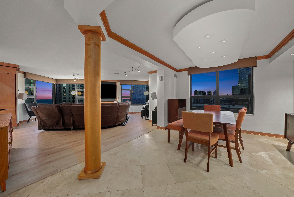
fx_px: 98
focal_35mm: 12
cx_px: 147
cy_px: 98
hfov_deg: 112.6
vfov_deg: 90.1
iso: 2000
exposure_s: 1/2
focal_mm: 12
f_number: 11
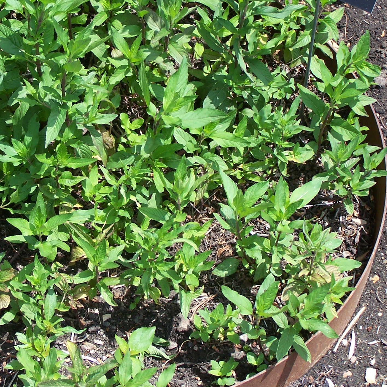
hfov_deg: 15.6
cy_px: 137
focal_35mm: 111
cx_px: 116
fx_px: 1404
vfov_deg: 15.7
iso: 80
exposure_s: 1/500
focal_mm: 11.5
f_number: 3.2
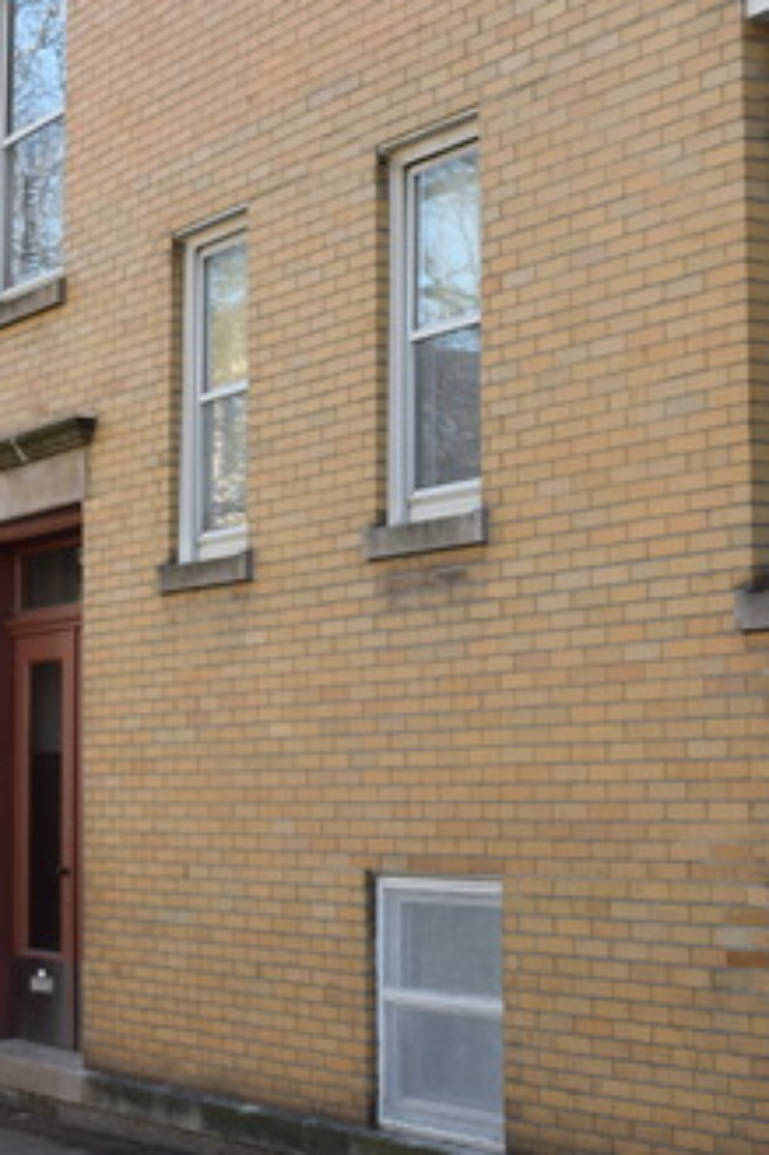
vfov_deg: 26.7
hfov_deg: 17.9
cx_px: 544
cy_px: 528
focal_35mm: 76
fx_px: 2438
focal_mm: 26
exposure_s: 1/200
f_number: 7.1
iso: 400
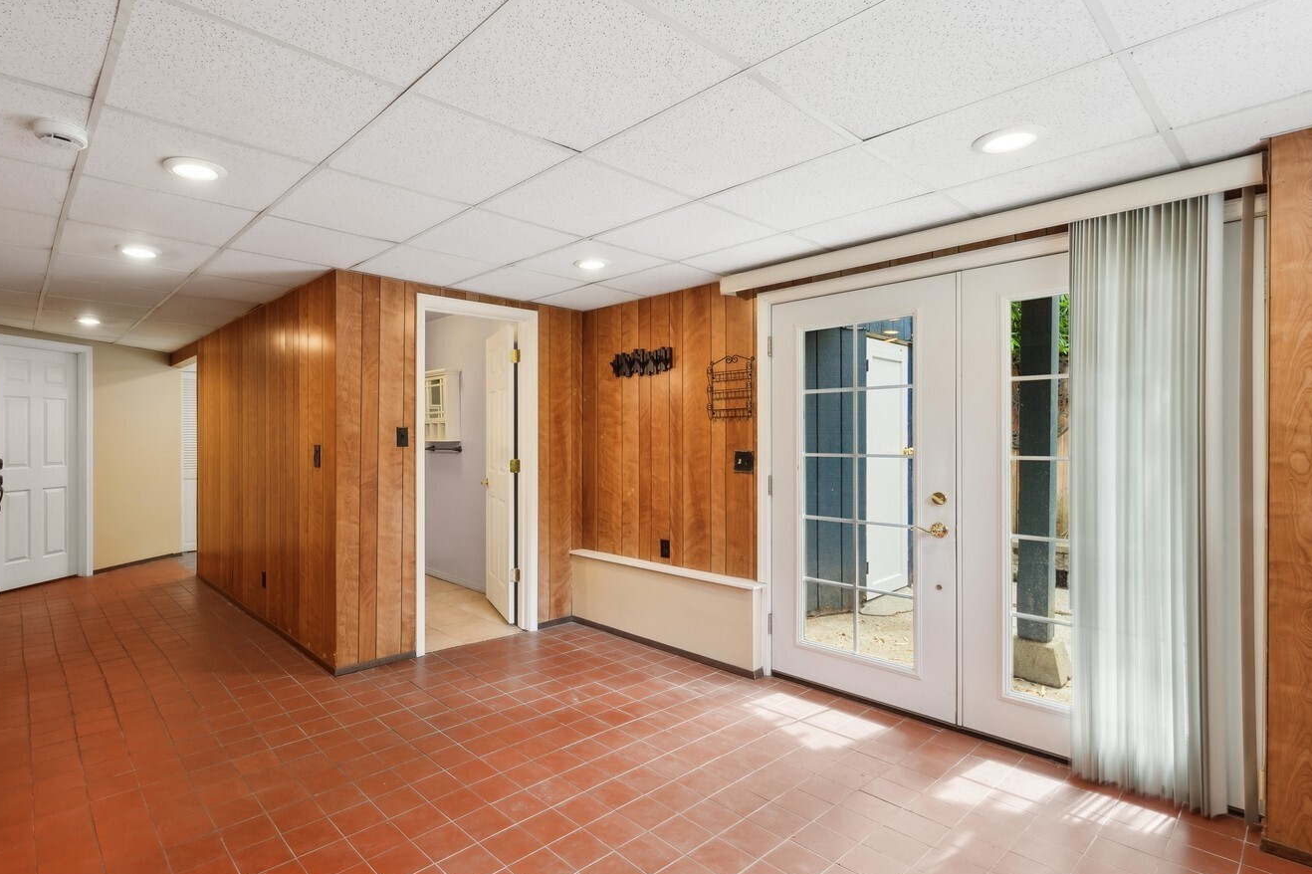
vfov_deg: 70.4
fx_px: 619
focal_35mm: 17
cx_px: 545
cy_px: 432
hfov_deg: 92.4
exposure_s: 1/15
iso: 200
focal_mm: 14
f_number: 8
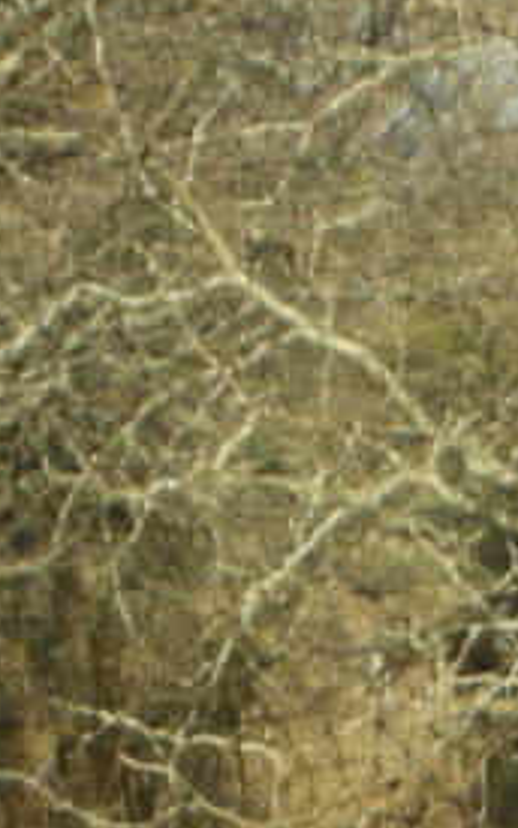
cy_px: 903
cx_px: 675
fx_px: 9346
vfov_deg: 5.1
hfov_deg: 3.2
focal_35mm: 414
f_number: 5.4
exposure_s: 1/140
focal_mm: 17.4
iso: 50
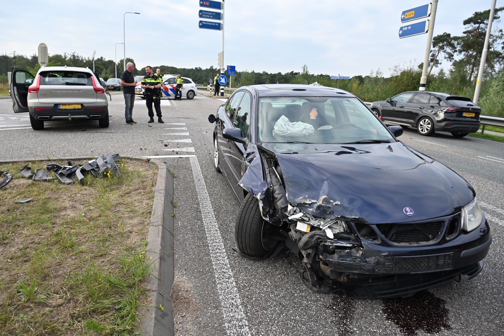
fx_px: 336
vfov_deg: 53.1
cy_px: 168
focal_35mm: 24
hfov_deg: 73.7
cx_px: 252
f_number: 5.6
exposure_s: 1/800
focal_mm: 24
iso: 800
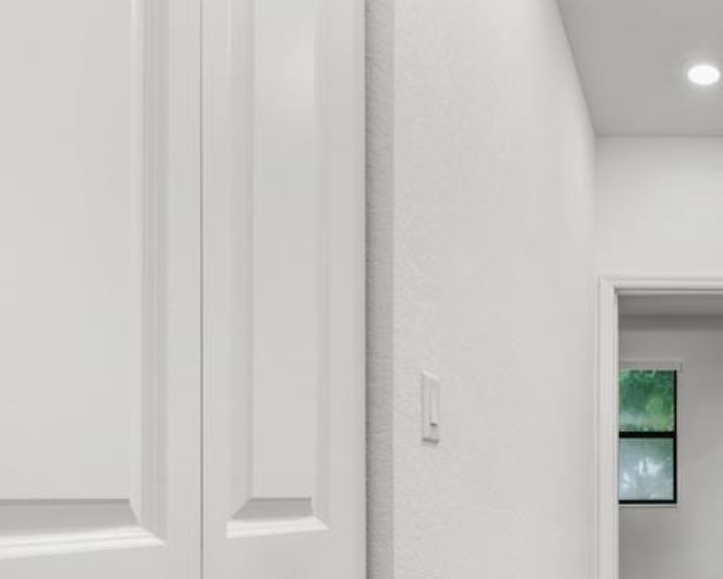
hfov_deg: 46.2
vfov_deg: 41.8
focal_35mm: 33
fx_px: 706
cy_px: 495
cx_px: 711
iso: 250
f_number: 9
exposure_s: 1.3
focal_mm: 16
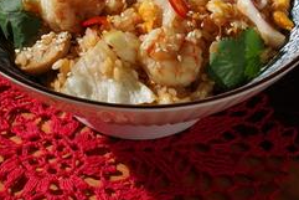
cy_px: 12
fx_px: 1737
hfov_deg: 9.8
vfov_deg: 6.6
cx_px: 135
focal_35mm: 209
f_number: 11
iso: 400
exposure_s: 1/160
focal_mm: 70
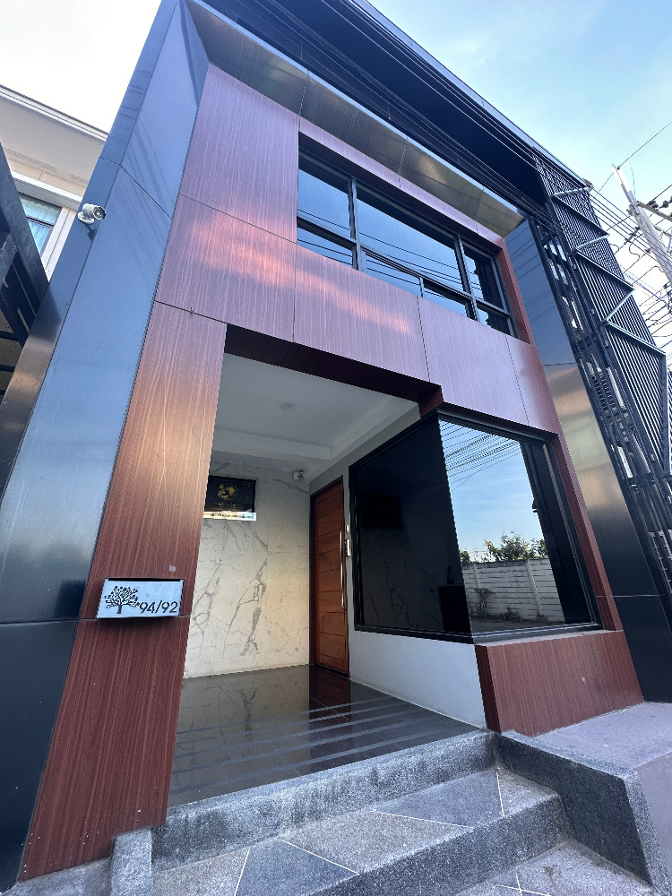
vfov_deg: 102.1
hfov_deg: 85.7
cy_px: 448
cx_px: 336
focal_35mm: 14
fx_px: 362
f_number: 2.2
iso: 80
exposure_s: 1/99
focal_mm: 2.22
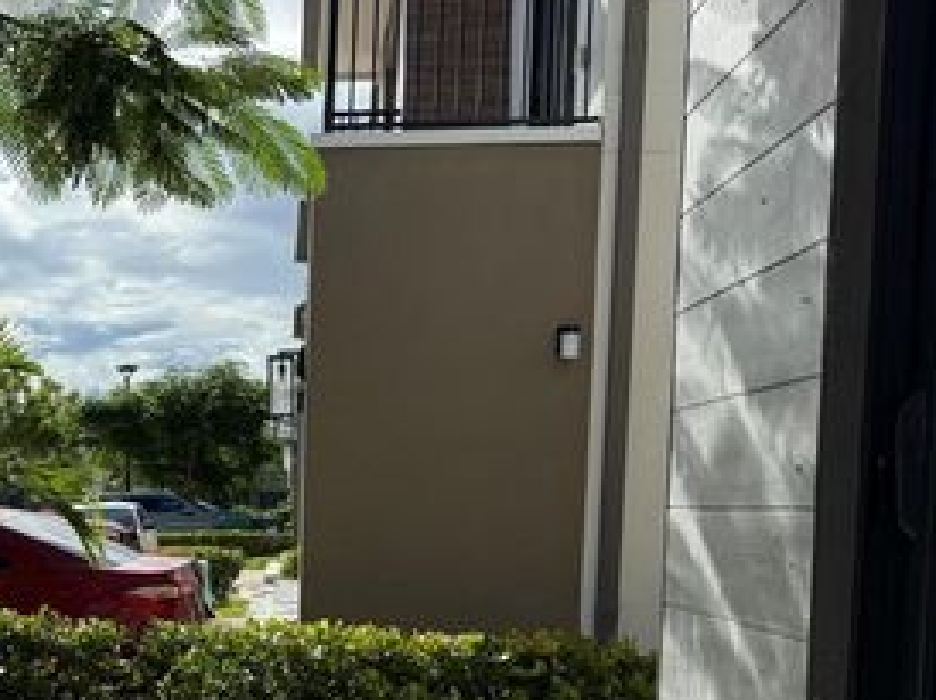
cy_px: 610
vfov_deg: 27.2
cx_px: 137
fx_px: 1405
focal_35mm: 52
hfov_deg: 35.2
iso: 100
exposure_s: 1/5319
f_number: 1.78
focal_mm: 6.76
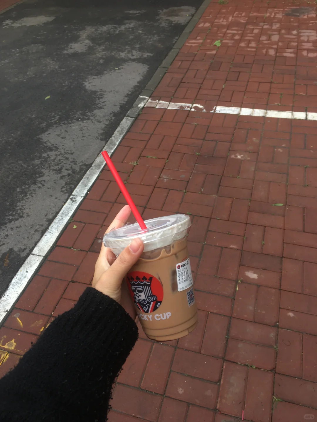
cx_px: 158
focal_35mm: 29
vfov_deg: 61.7
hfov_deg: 48.2
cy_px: 211
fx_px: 354
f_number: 2.2
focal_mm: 4.15
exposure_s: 1/290
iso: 25
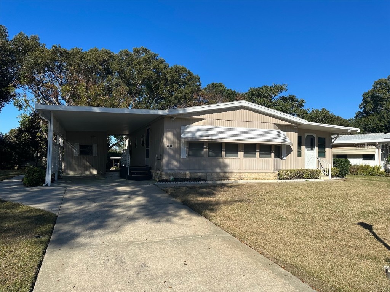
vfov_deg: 56.8
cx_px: 195
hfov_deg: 71.6
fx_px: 270
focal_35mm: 24
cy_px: 146
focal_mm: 6.86
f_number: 1.78
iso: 80
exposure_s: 1/6211
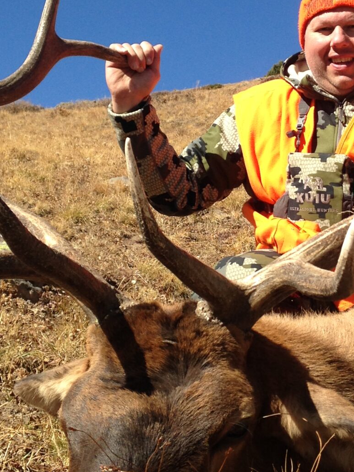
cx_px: 271
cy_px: 189
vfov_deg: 23.8
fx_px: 1118
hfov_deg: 17.9
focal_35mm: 82
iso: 50
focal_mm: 4.12
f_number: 2.4
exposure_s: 1/1085
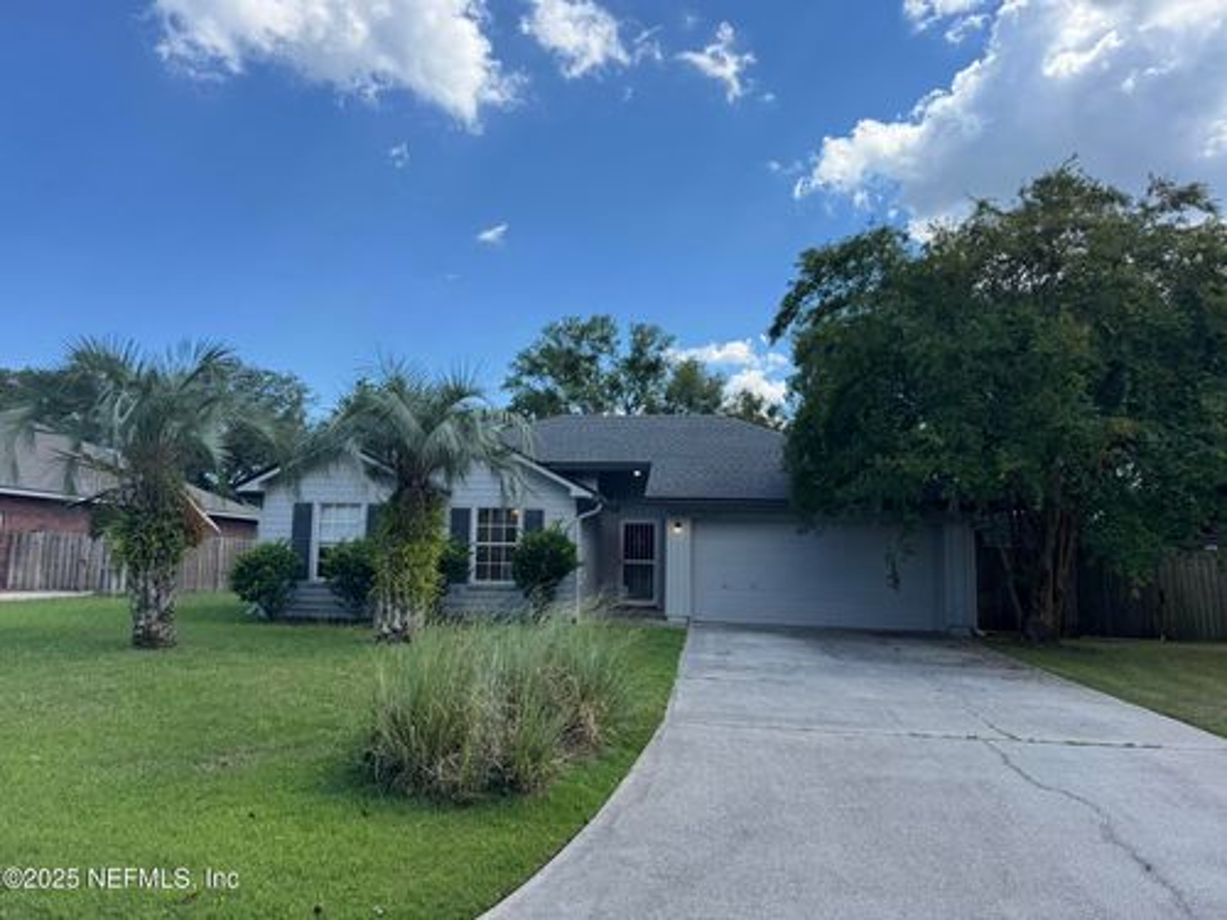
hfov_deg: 71.6
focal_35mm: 24
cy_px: 460
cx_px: 614
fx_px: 851
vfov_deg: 56.8
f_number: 1.78
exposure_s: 1/2604
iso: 80
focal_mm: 6.76
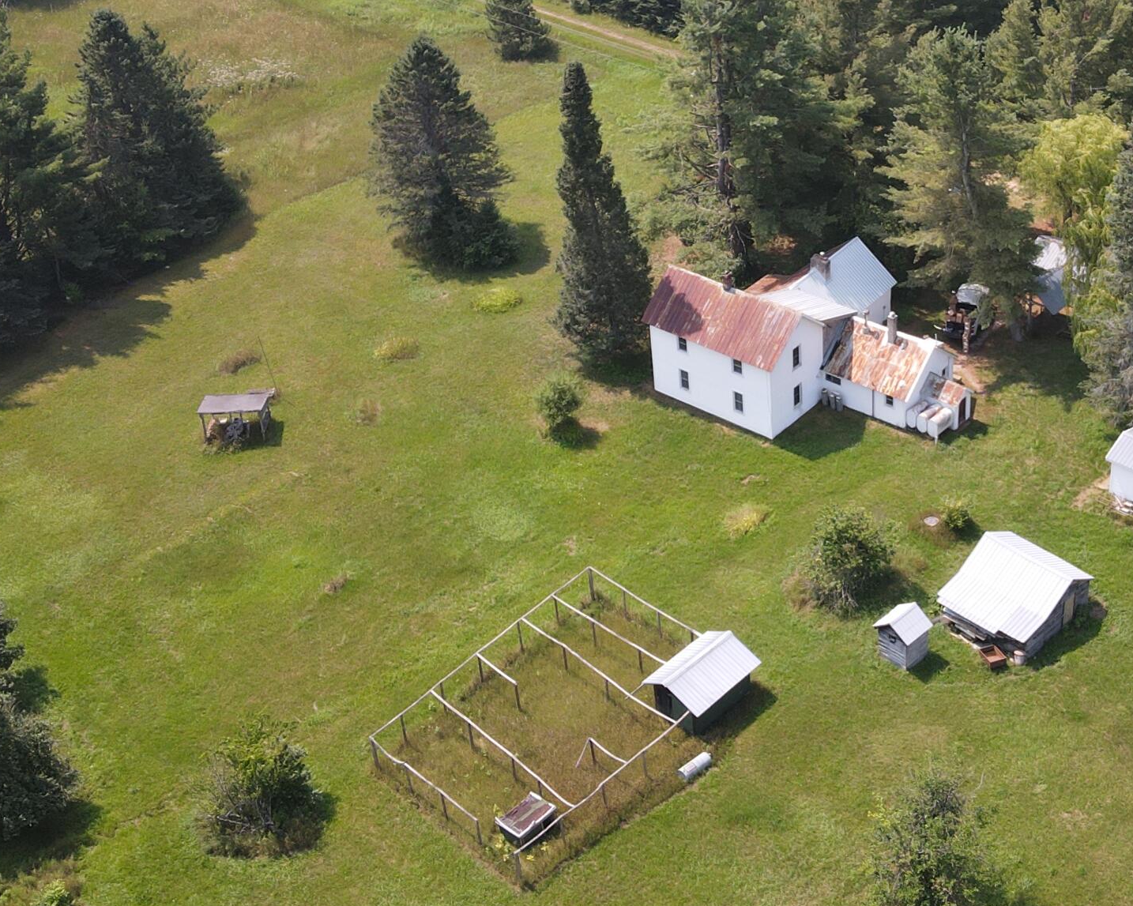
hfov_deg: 37.6
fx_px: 1643
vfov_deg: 30.7
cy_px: 332
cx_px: 770
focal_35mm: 49
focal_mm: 4.5
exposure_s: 1/320
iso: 100
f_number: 2.8
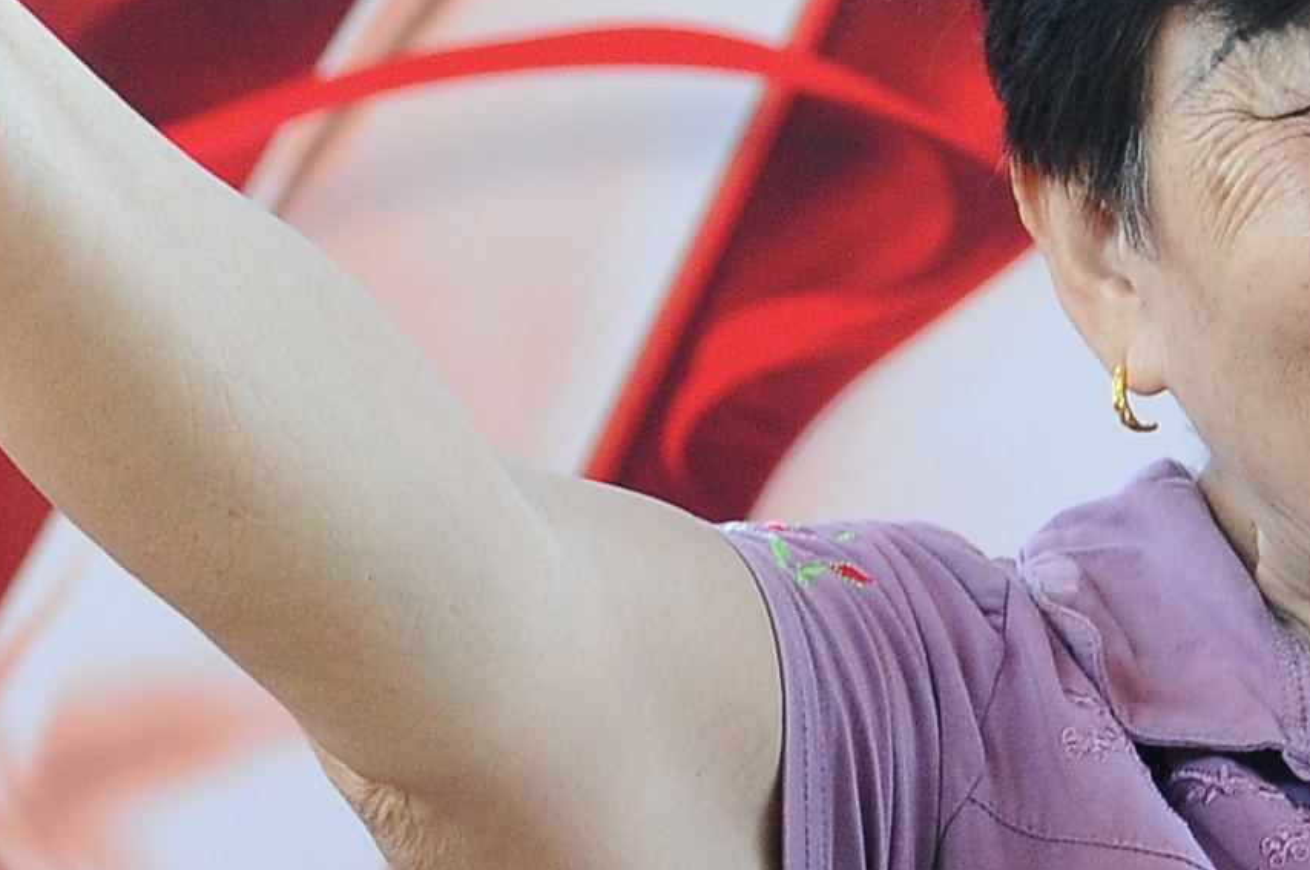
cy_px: 801
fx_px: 7668
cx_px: 2266
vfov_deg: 6.5
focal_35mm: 211
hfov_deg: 9.4
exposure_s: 1/100
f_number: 5
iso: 400
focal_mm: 28
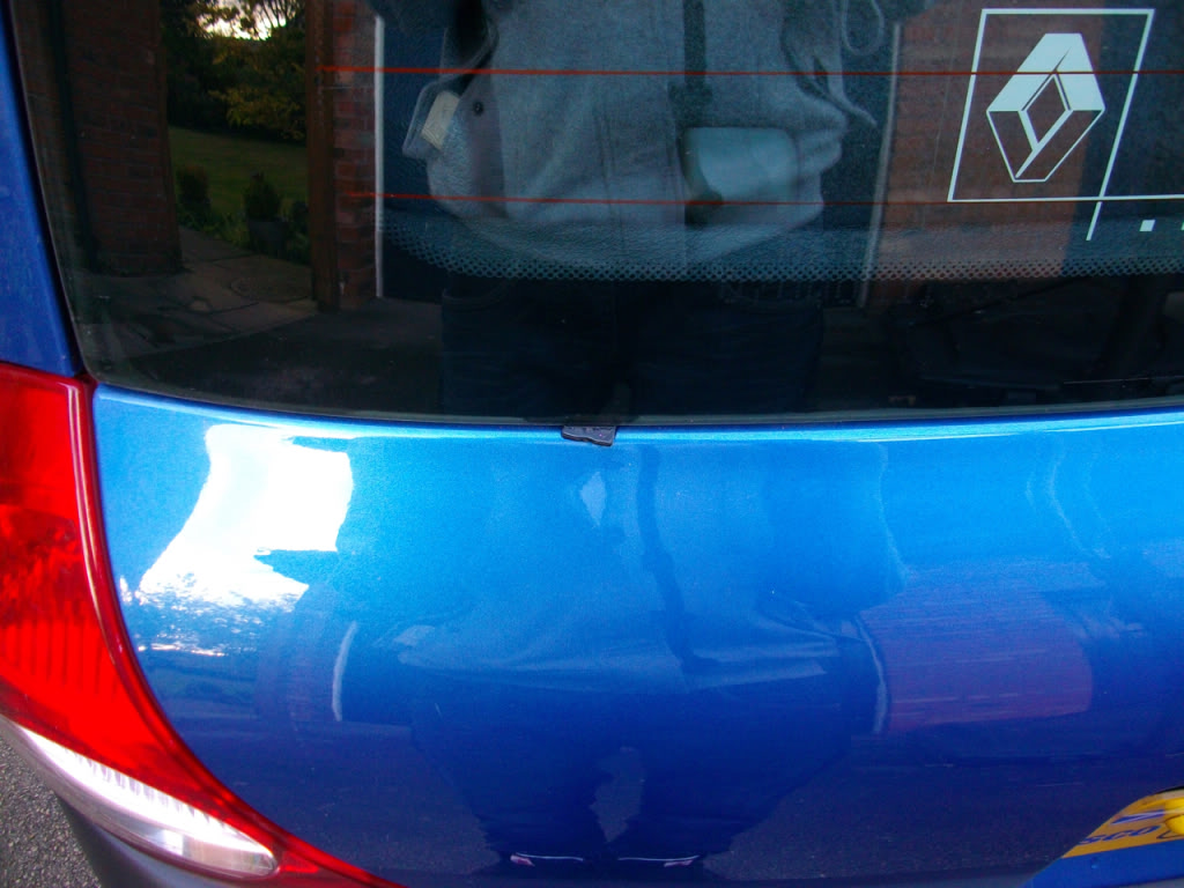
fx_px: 1095
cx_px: 592
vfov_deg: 44.2
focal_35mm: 32
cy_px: 444
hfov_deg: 56.8
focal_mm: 5.7
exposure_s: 1/40
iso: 141
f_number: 2.9
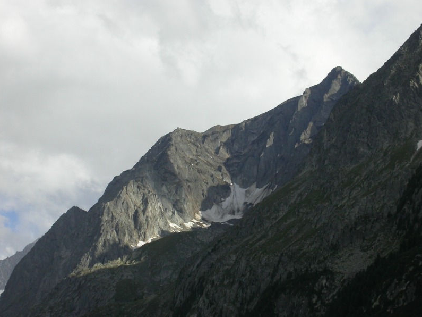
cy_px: 159
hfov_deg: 13.3
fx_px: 1816
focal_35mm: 149
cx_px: 211
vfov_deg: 10.0
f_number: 7.1
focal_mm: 30.6
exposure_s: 1/318
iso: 100
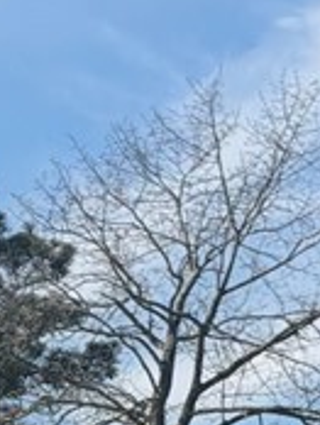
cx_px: -342
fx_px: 3467
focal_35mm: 282
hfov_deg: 5.2
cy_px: 540
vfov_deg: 7.0
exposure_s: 1/5208
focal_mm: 6.76
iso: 64
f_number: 1.78
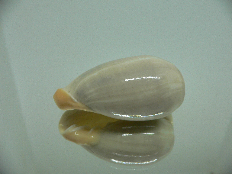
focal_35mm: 35
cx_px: 116
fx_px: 235
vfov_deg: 40.7
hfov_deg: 52.6
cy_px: 87
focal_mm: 4.6
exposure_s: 1/60
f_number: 2.8
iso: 100
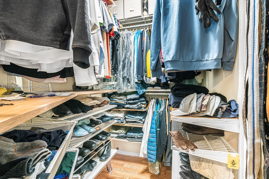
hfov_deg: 93.3
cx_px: 134
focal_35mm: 17
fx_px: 127
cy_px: 87
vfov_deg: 70.4
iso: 400
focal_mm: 16
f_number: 8
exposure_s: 3.2
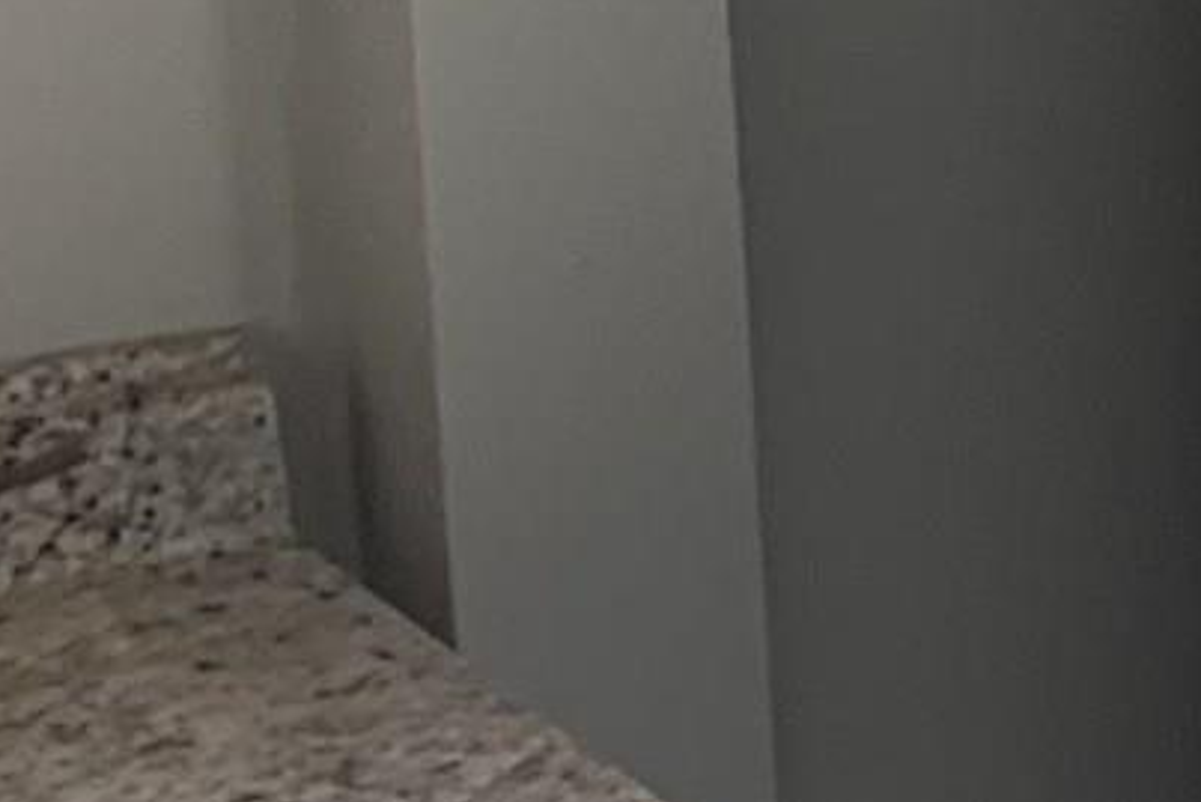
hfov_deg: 9.1
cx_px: 2733
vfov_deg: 6.7
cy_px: 179
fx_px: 6874
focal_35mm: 206
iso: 50
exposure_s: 1/120
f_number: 1.8
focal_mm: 4.25
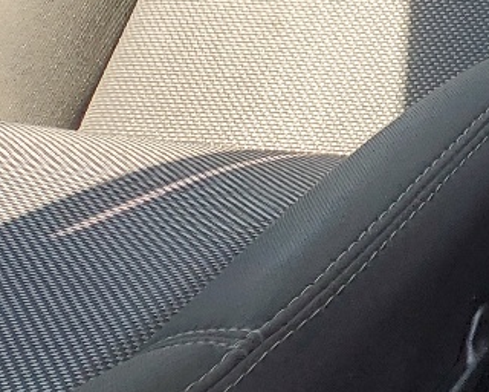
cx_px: 1097
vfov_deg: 11.1
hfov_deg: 12.5
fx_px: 1838
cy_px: -366
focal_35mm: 127
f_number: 1.5
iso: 50
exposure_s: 1/244
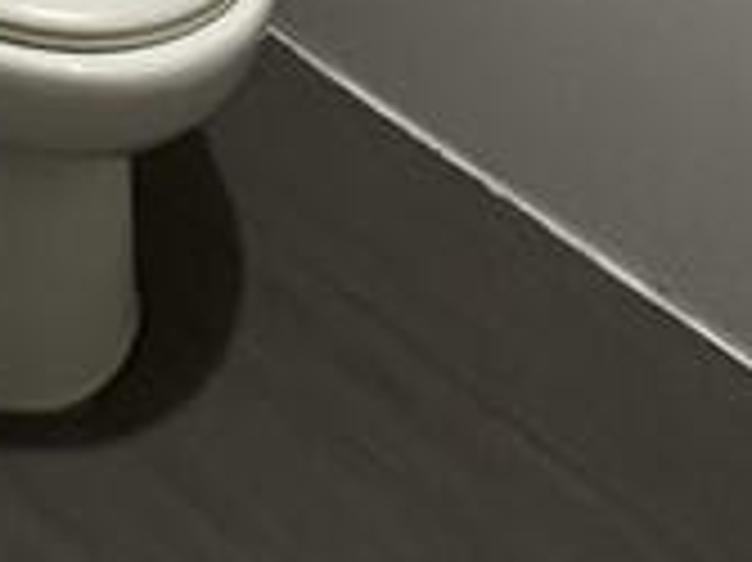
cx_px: -135
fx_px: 1867
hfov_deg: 21.3
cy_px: -1039
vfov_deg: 11.5
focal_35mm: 86
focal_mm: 2.22
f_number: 2.2
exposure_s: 1/50
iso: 160
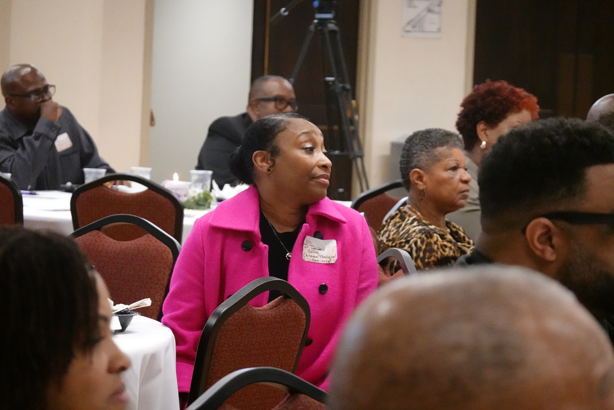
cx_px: 307
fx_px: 3104
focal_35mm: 182
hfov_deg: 11.3
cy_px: 205
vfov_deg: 7.5
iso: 4000
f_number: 4.5
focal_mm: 65.97
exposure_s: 1/200
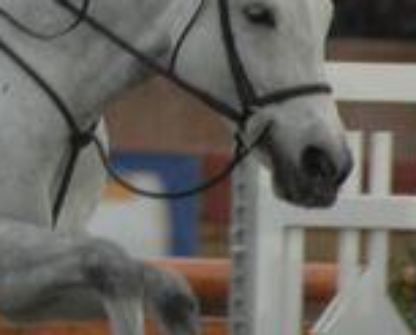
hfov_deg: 0.7
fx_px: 36217
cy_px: 26
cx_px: -160
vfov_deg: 0.5
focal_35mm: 2936
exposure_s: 1/500
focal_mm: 500
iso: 500
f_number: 6.3
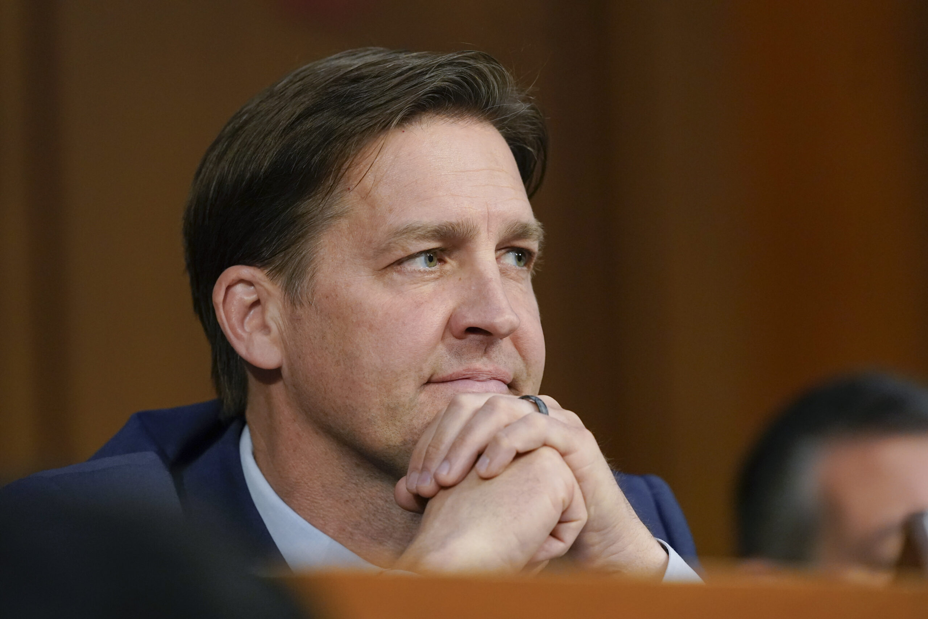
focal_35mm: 400
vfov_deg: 3.4
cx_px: 464
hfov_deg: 5.2
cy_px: 310
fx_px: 10311
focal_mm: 400
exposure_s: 1/500
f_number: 4
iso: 5000
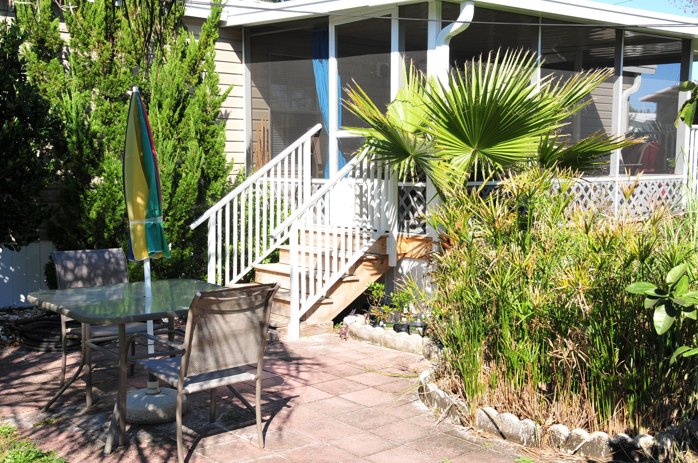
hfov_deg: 46.4
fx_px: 813
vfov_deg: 31.8
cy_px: 232
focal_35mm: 42
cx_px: 349
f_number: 8
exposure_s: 1/250
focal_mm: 28
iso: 200
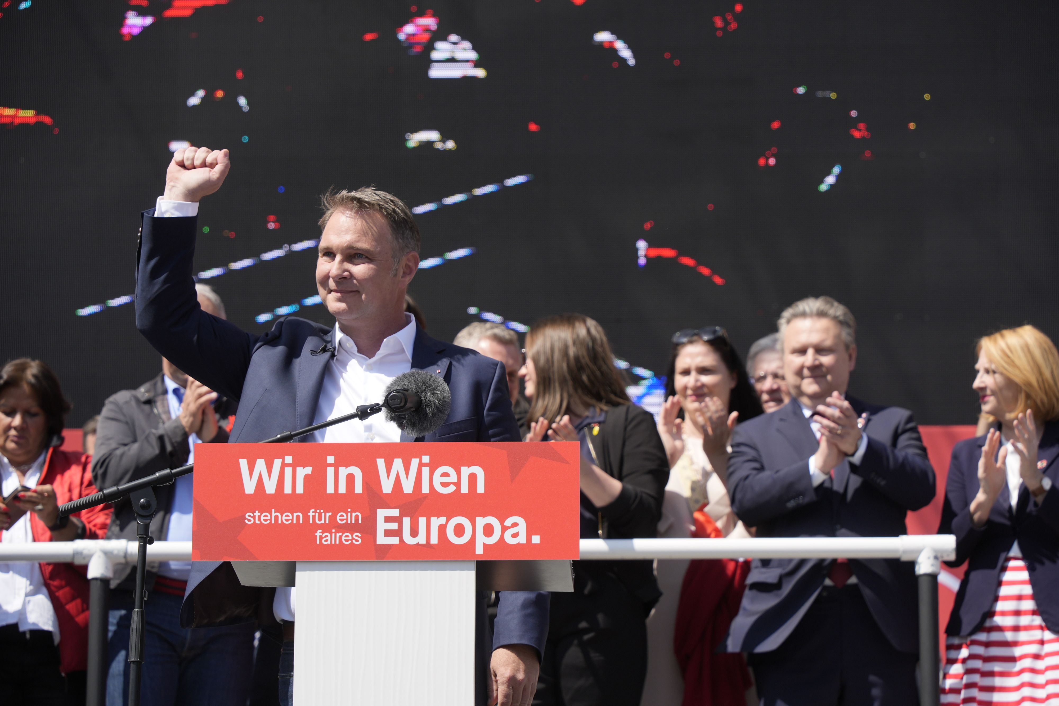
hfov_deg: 15.9
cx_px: 530
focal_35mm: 129
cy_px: 353
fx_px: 3795
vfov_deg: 10.6
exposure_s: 1/1250
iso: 320
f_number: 6.3
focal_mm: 129
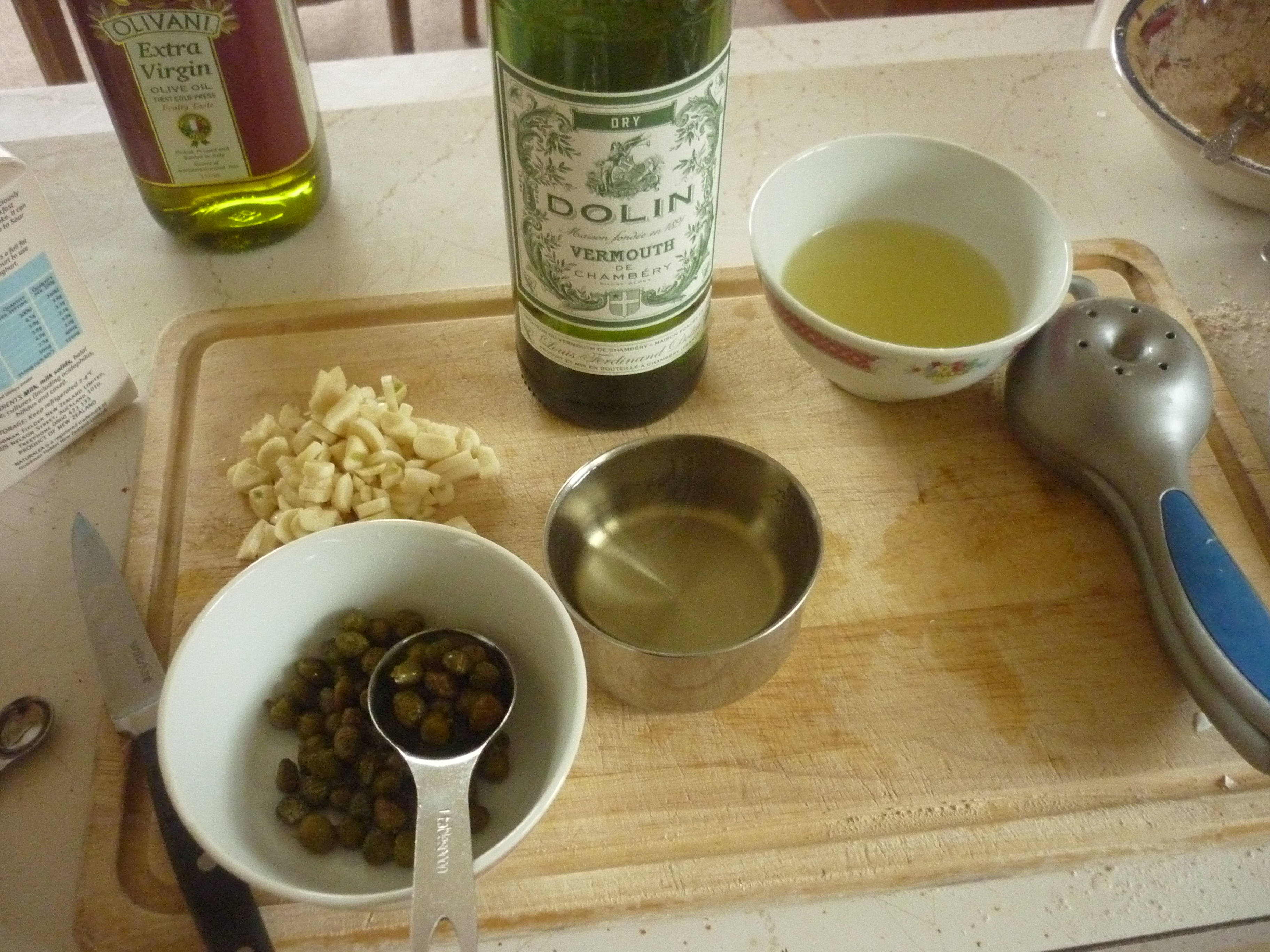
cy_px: 476
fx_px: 1211
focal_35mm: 33
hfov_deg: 55.4
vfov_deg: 42.9
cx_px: 635
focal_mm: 5.5
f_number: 2.8
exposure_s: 1/60
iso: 800
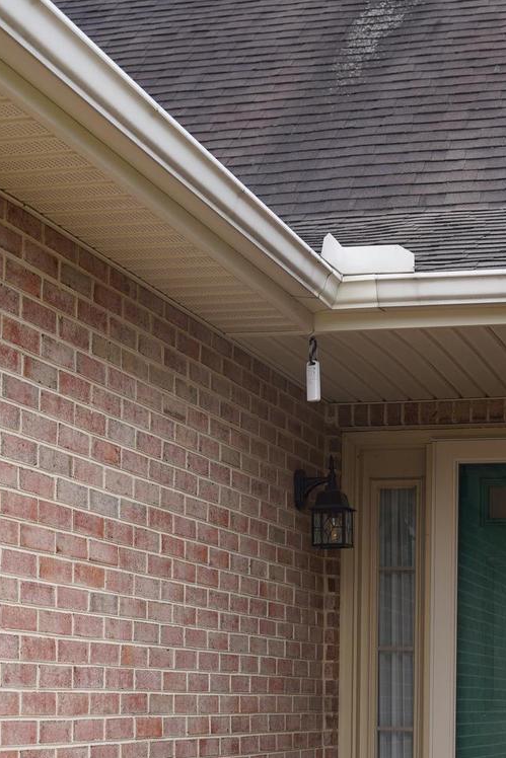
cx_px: 413
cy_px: 664
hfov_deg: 17.3
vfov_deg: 25.3
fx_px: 1644
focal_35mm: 78
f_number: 4.5
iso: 100
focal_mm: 38
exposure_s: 1/200
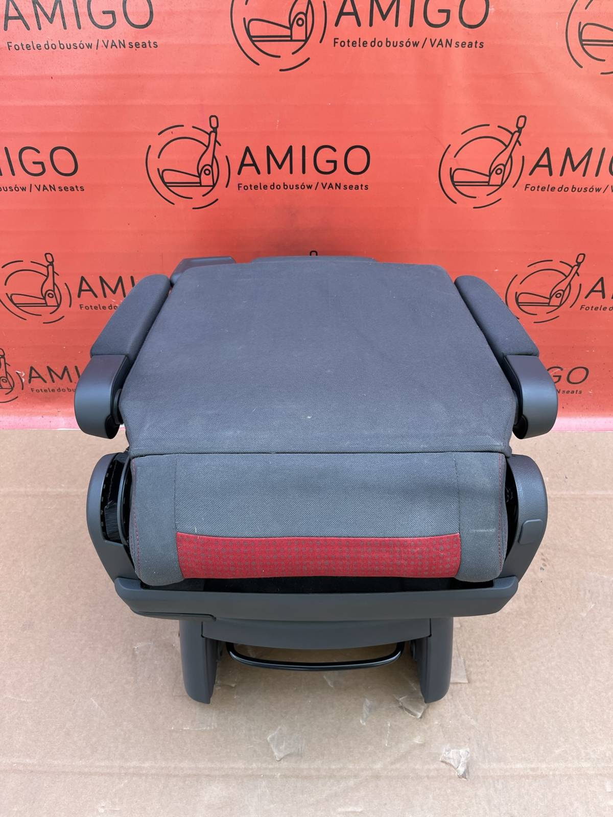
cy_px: 408
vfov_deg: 67.3
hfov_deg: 53.1
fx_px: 614
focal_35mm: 26
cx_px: 306
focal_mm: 5.1
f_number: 1.6
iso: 50
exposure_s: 1/122
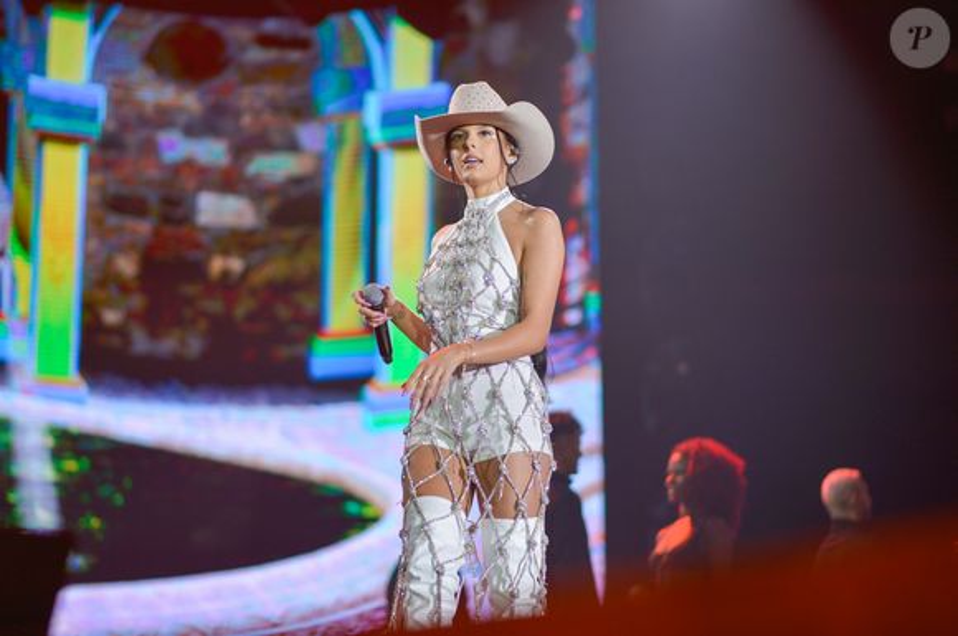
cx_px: 479
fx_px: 2259
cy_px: 318
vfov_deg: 16.0
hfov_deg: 23.9
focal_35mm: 85
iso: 200
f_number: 1.8
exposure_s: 1/500
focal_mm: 85
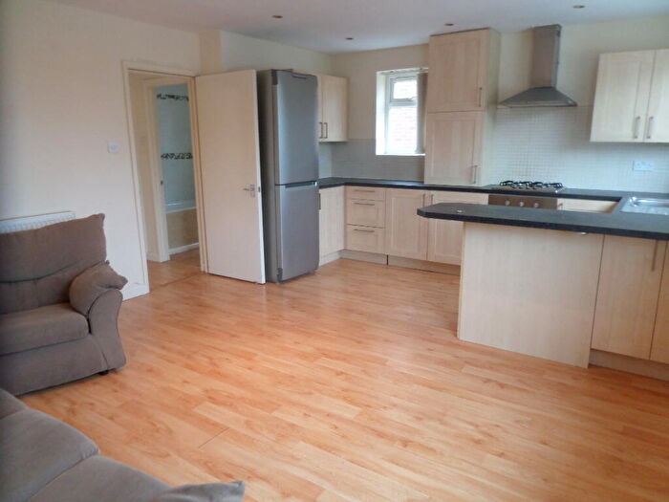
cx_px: 334
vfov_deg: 56.8
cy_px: 251
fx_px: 464
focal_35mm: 24
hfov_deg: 71.6
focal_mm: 4.3
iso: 200
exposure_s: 1/20
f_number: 3.1
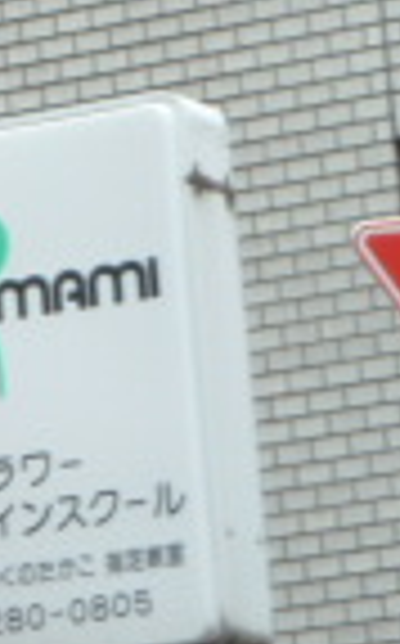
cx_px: -800
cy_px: -158
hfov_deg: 3.0
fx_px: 7470
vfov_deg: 4.9
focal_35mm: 427
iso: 80
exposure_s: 1/60
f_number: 4.3
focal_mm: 14.7
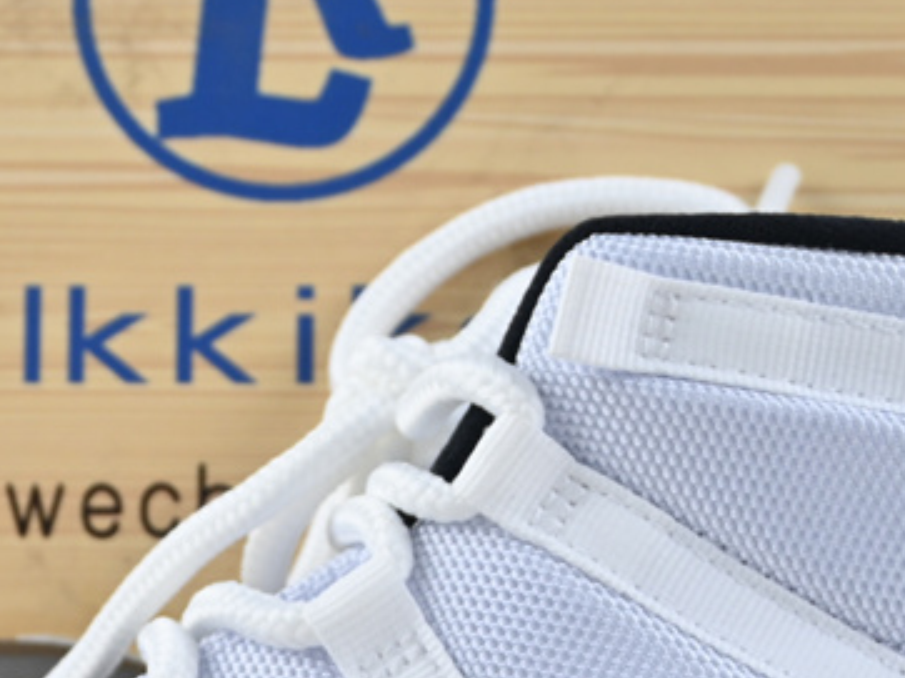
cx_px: 295
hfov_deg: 13.1
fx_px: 3940
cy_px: 906
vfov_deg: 9.6
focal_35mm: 151
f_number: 5
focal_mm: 31.5
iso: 100
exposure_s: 1/50
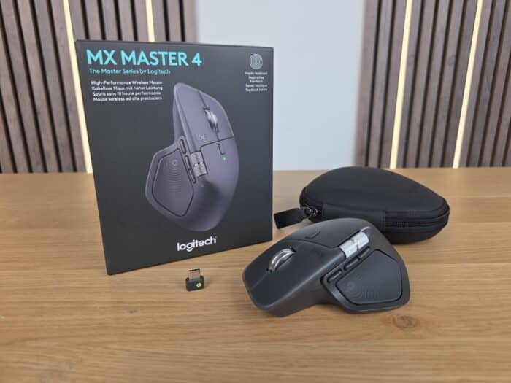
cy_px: 192
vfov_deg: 58.9
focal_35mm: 23
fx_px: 340
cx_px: 256
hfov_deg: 73.9
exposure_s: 1/60.3
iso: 16
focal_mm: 6.3
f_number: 1.7
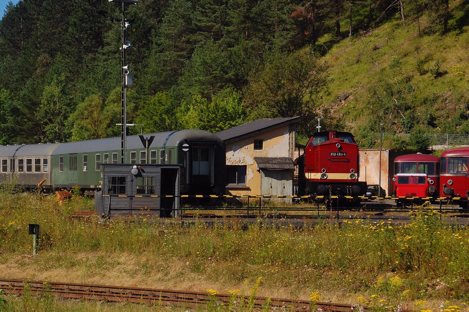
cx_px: 234
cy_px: 156
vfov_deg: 13.8
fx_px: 1289
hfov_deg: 20.6
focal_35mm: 99
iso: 400
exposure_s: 1/1000
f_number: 8
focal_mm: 66
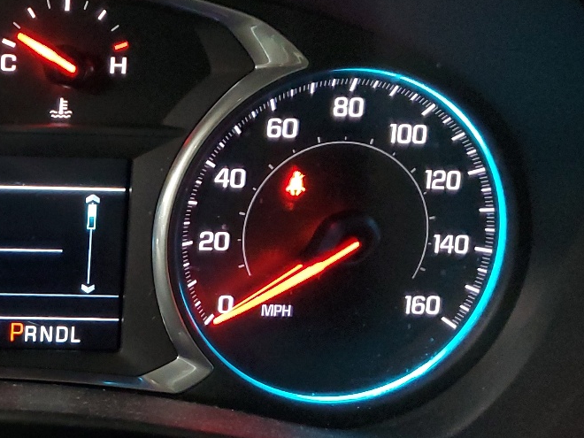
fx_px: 1063
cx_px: -77
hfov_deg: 27.7
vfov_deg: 23.2
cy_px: 173
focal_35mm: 63
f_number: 1.5
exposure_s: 1/15
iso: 292
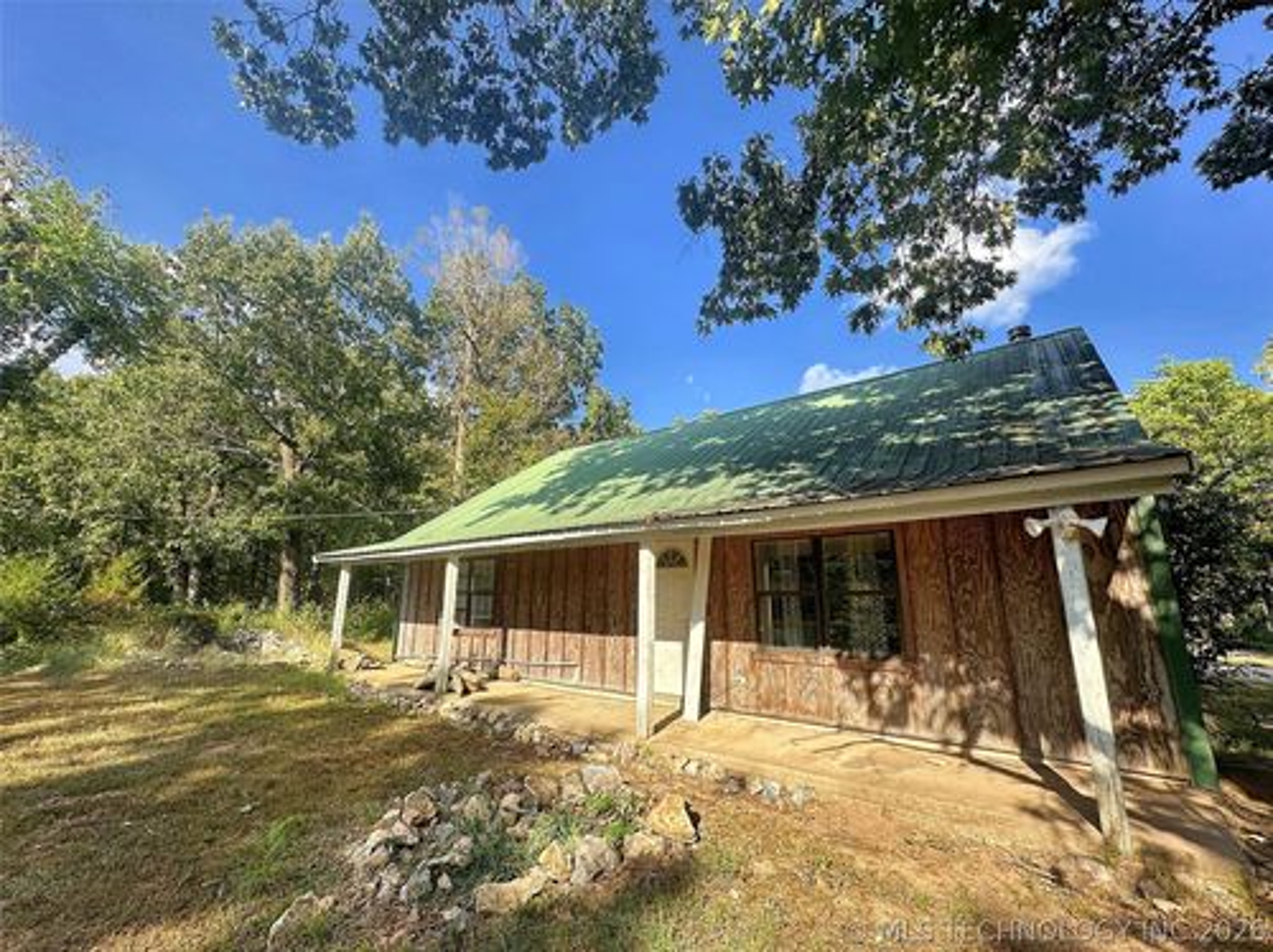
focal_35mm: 14
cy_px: 476
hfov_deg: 102.1
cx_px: 636
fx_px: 514
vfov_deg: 85.6
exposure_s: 1/963
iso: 40
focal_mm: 2.2
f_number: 2.2
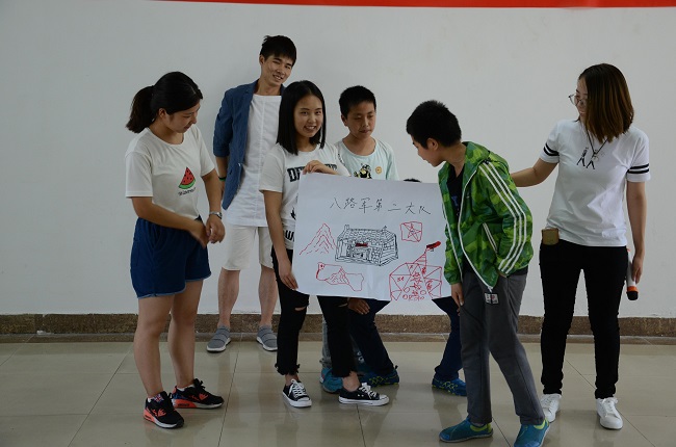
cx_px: 338
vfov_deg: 26.3
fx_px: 955
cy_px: 224
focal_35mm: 51
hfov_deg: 39.0
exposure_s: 1/90
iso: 640
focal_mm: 34
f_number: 4.8
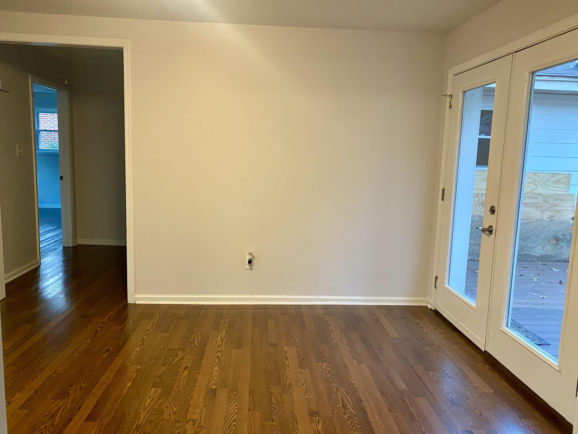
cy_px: 211
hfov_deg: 65.3
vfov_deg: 51.4
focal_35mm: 27
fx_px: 451
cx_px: 286
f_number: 1.8
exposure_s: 1/60
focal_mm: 4.25
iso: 400
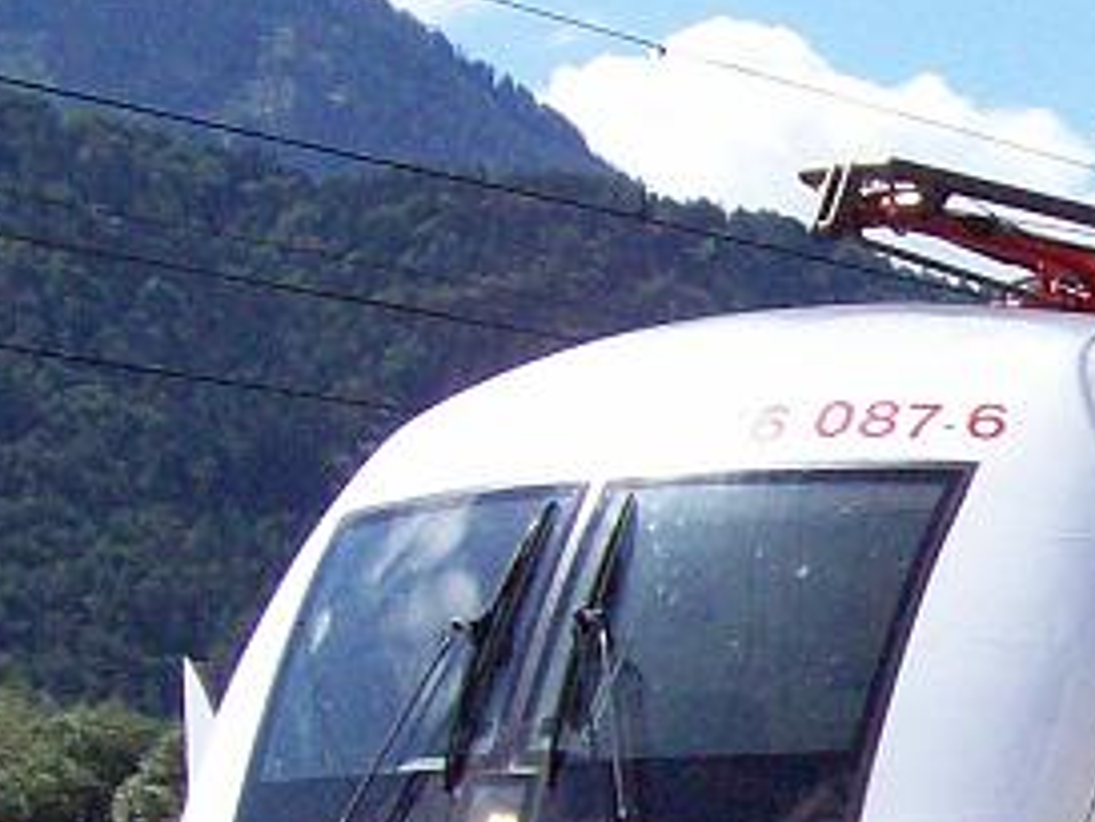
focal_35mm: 164
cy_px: 900
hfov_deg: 11.5
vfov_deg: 9.0
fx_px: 5190
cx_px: 1679
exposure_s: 1/1195
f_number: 5.4
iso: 160
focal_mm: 7.6
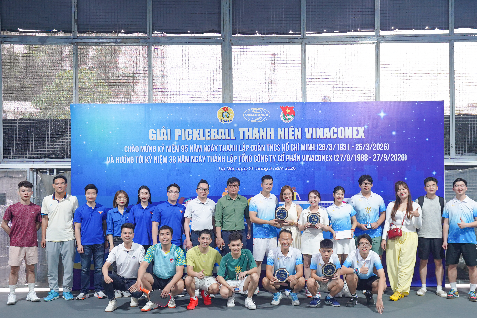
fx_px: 490
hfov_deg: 51.8
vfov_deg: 35.8
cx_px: 256
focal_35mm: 37
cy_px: 191
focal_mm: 30
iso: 1250
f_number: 4
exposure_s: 1/100
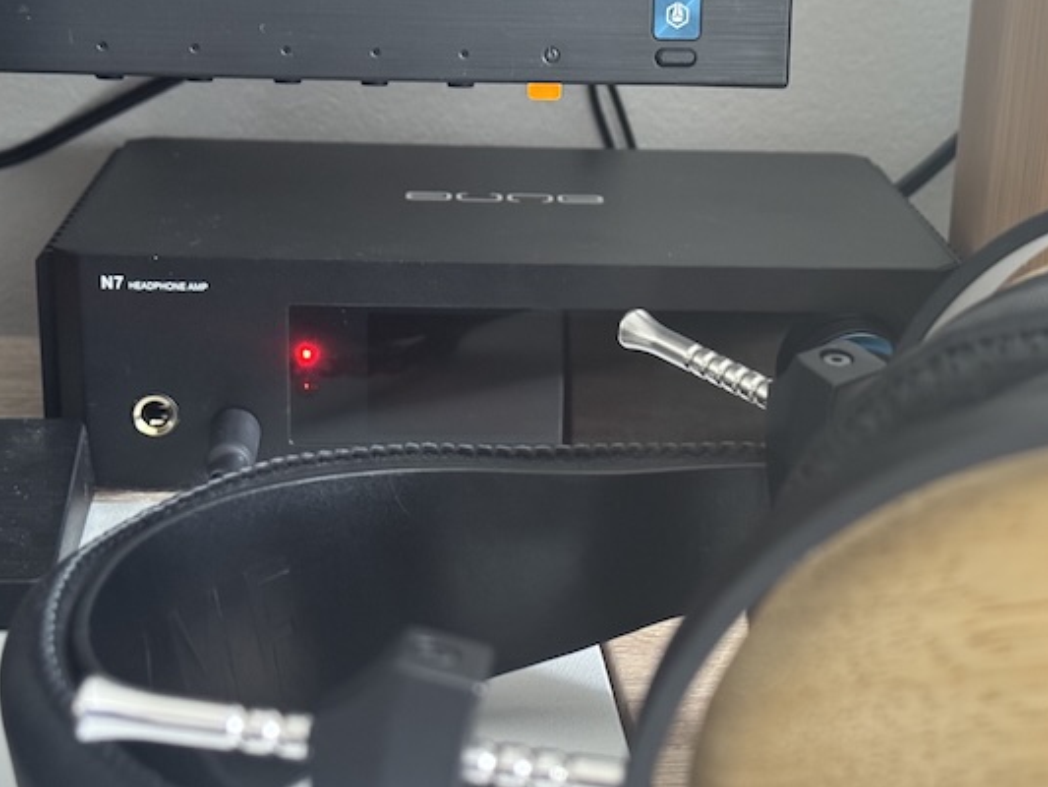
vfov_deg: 20.4
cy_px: 472
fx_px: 2180
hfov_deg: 27.0
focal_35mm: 72
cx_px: 619
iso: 500
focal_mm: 6.76
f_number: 1.78
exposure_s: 1/32
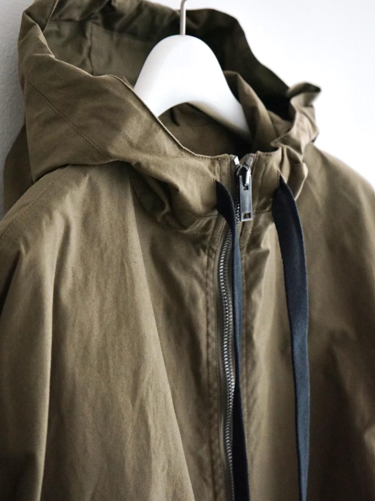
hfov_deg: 21.0
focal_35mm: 70
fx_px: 1011
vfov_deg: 27.8
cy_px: 261
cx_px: 186
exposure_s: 1/80
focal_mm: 64
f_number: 5.6
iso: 6400
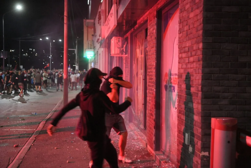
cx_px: 126
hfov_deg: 39.6
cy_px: 84
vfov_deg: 27.0
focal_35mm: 50
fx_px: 349
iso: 10000
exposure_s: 1/100
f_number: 2.8
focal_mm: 50
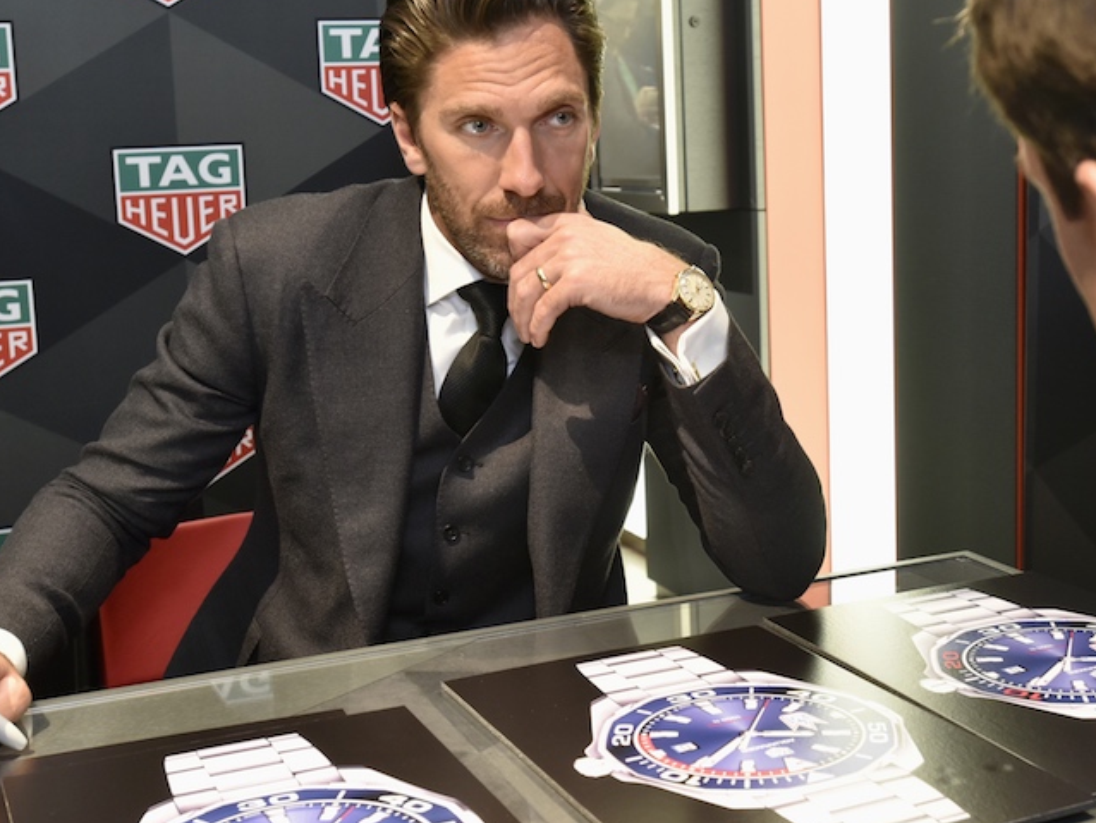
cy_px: 403
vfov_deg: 27.1
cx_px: 637
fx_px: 1710
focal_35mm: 54
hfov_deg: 35.4
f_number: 5.6
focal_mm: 35
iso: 1600
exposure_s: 1/60
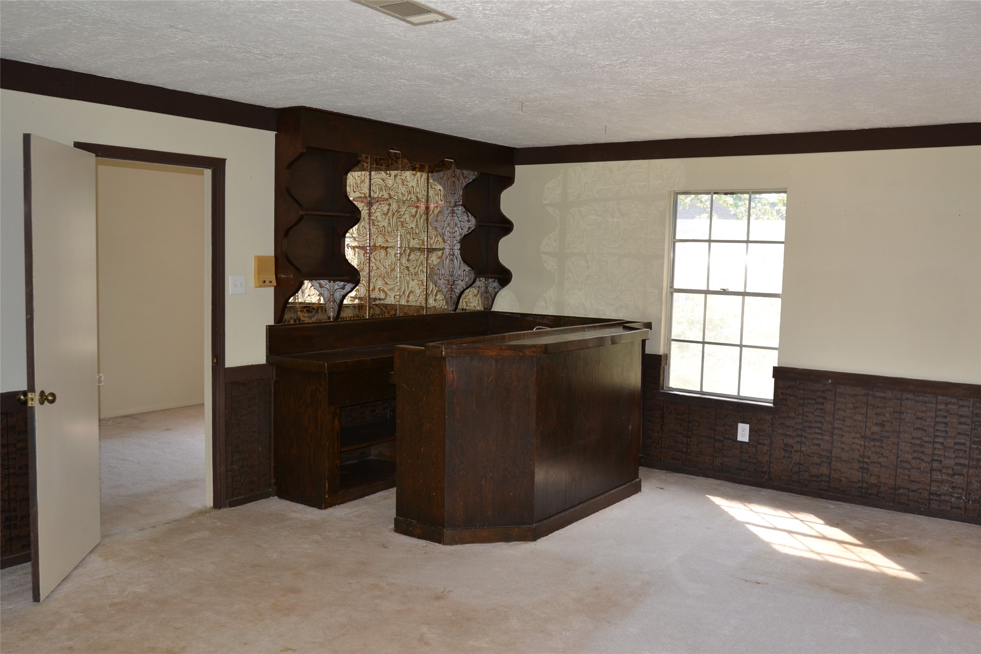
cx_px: 490
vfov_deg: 43.6
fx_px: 817
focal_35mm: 30
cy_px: 327
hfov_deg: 61.9
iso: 400
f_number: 2.8
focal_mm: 20
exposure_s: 1/60
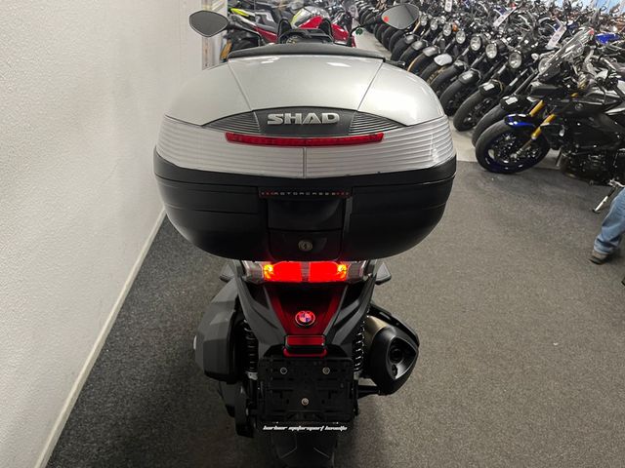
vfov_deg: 53.1
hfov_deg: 67.3
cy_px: 234
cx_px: 312
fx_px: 469
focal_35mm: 26
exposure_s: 1/50
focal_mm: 5.1
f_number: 1.6
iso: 125
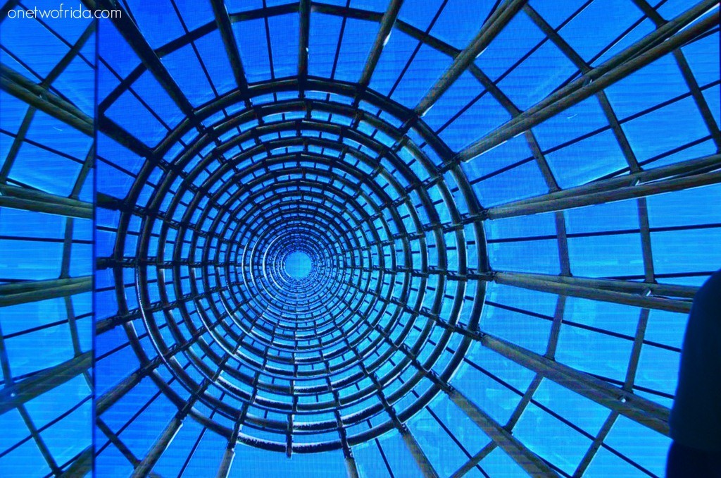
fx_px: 630
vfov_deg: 41.5
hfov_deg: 59.6
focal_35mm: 32
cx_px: 360
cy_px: 239
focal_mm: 21
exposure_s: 1/160
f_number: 6.3
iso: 800
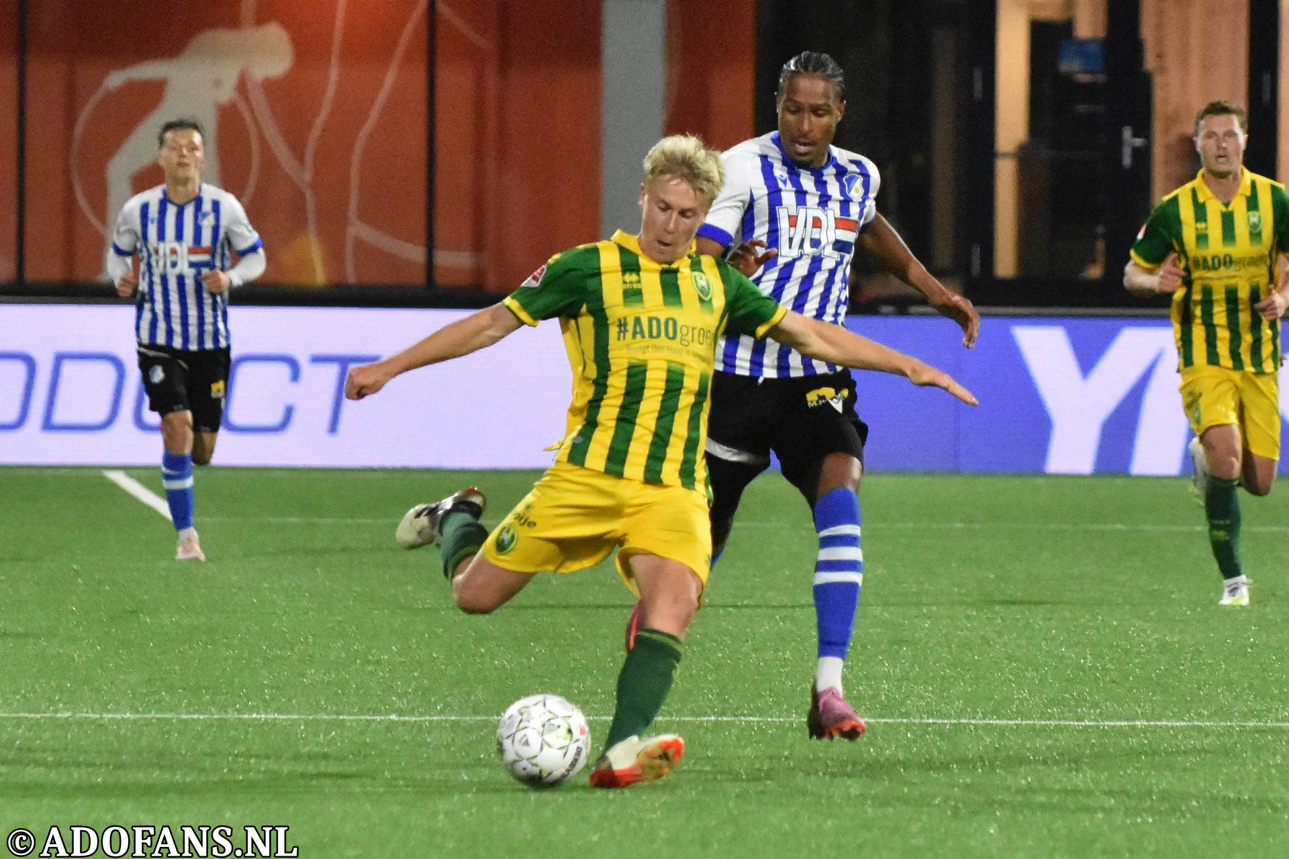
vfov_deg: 5.1
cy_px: 430
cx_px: 644
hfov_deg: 7.6
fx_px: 9667
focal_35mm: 270
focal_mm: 180
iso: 6400
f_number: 3.5
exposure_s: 1/1000
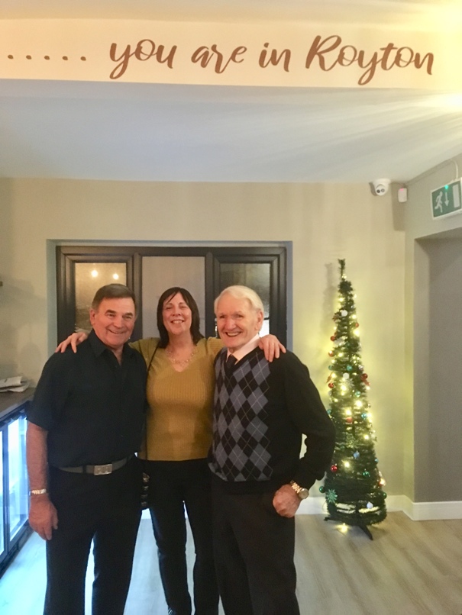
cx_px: 231
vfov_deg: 61.6
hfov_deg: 48.3
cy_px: 308
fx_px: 516
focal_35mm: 29
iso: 640
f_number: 2.2
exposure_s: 1/17
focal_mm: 4.15
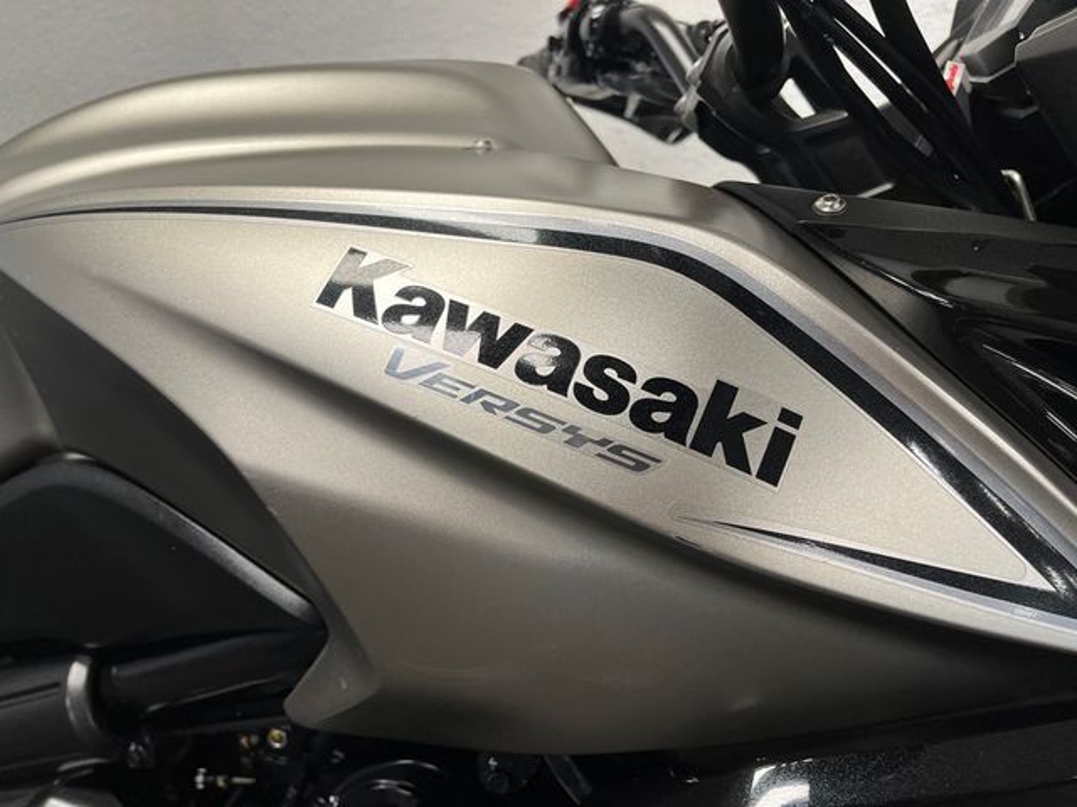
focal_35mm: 26
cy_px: 404
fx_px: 809
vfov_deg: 53.1
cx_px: 538
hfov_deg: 67.3
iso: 125
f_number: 1.6
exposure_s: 1/100
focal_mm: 5.1
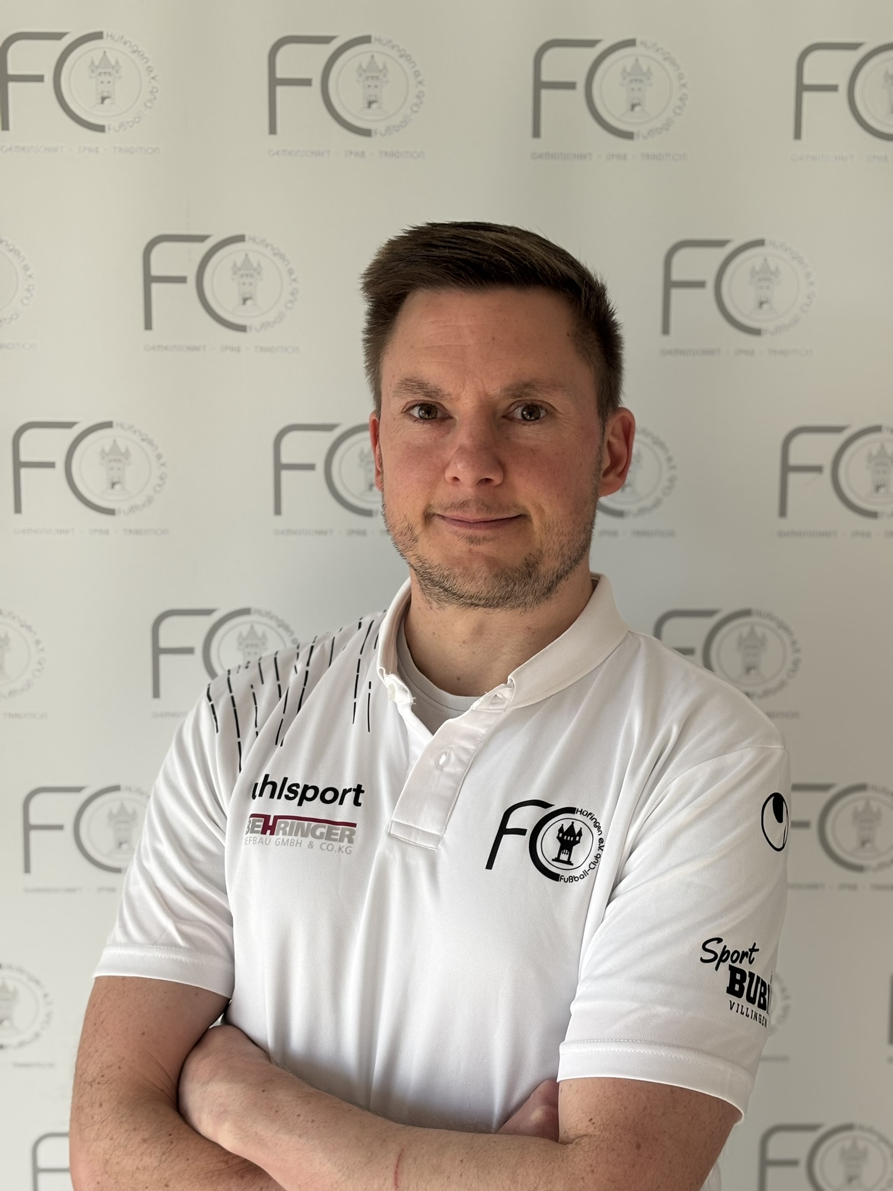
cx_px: 446
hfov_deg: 28.0
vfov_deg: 36.8
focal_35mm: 52
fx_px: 1789
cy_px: 596
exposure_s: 1/399
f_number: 1.6
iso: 32
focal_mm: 5.96
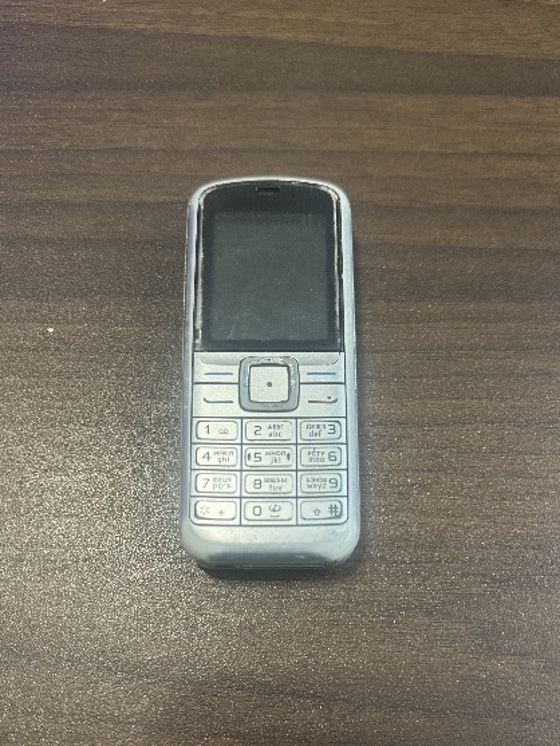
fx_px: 668
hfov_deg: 45.4
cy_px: 479
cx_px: 293
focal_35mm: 31
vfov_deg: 57.4
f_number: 1.78
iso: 160
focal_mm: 6.86
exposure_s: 1/50
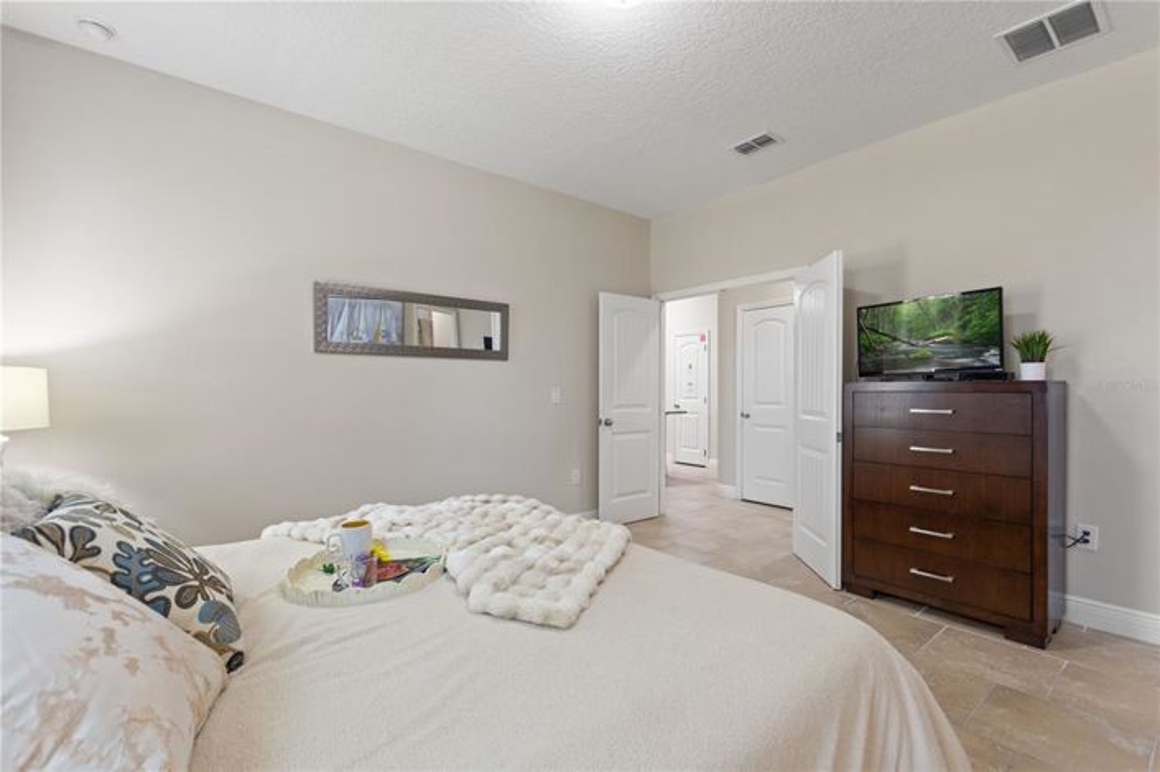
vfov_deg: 77.2
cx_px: 580
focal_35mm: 15
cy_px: 386
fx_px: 483
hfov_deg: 100.4
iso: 400
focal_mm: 10
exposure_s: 1/8
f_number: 4.5
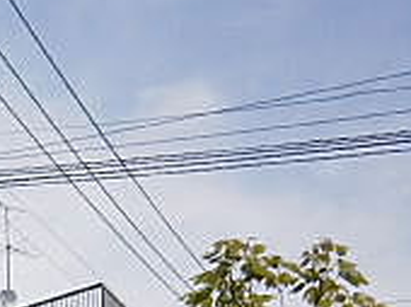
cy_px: 445
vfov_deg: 14.2
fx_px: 1162
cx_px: -184
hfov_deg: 18.1
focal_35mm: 98
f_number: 2.8
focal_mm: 4.7
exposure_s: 1/2000
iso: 80
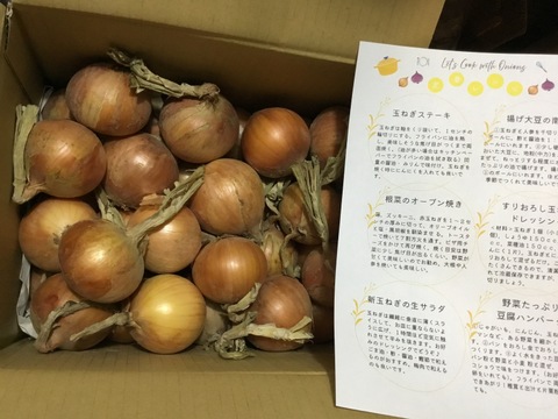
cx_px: 279
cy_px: 210
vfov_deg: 45.4
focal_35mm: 31
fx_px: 500
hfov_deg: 58.4
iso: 200
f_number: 2.4
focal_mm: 3.3
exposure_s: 1/30
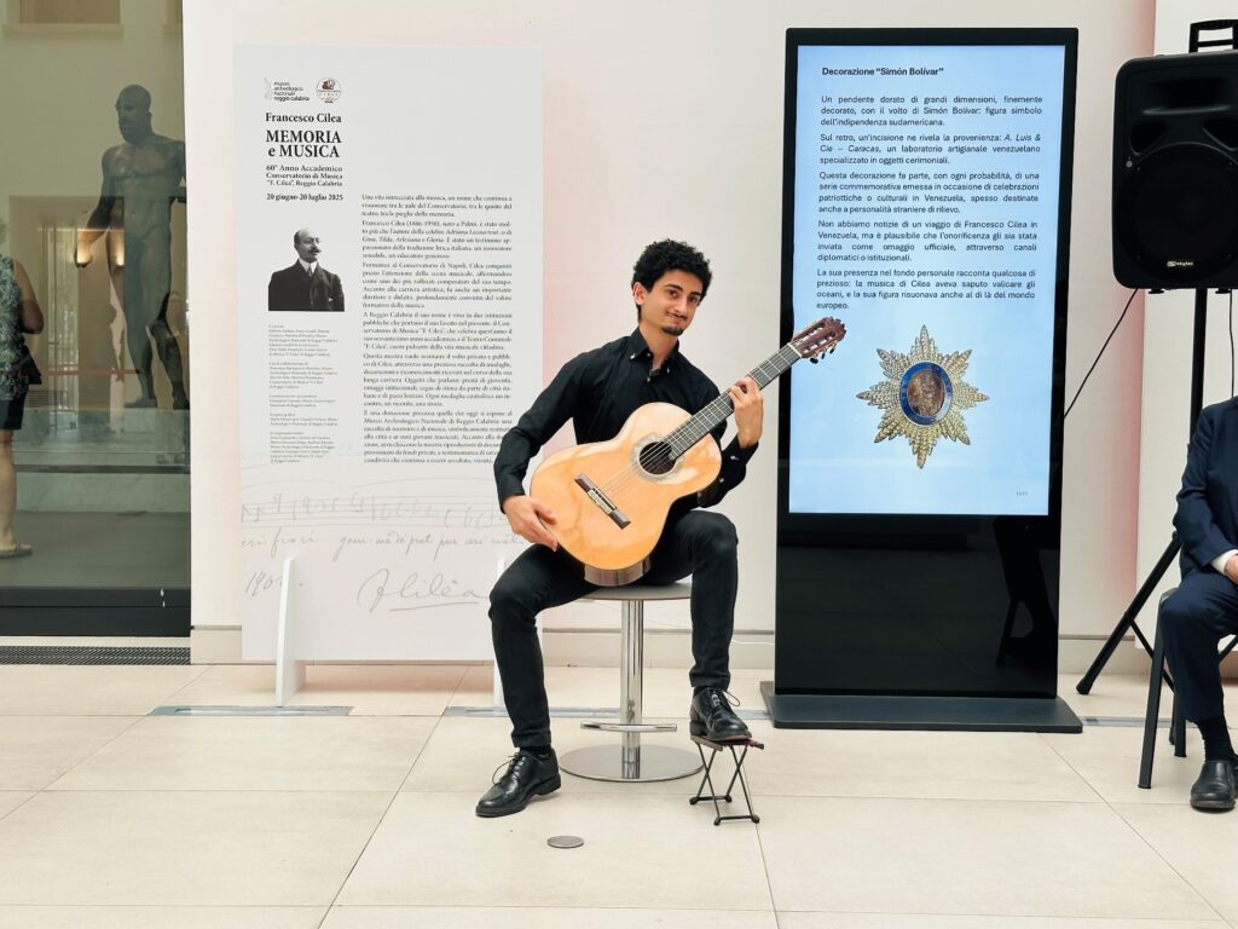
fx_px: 1717
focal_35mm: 48
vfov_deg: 30.3
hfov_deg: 39.7
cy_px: 464
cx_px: 619
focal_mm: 6.86
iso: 50
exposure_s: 1/167
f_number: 1.78
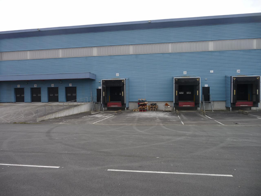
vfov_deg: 49.7
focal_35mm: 28
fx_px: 211
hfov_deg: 63.4
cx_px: 130
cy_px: 98
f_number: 3.3
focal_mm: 4.7
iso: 100
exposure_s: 1/250
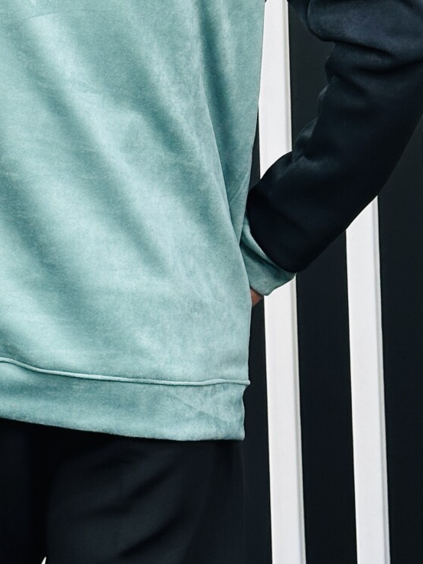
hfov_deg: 11.6
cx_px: -76
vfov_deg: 15.3
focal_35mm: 125
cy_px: -85
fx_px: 2036
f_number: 1.78
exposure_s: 1/121
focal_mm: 6.86
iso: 80
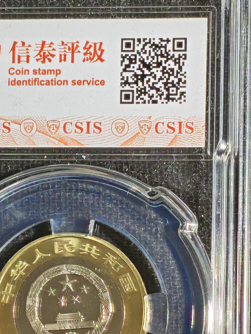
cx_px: 88
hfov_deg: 8.1
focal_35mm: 184
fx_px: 1780
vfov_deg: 10.7
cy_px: 245
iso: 50
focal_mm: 4.94
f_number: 1.5
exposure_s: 1/442
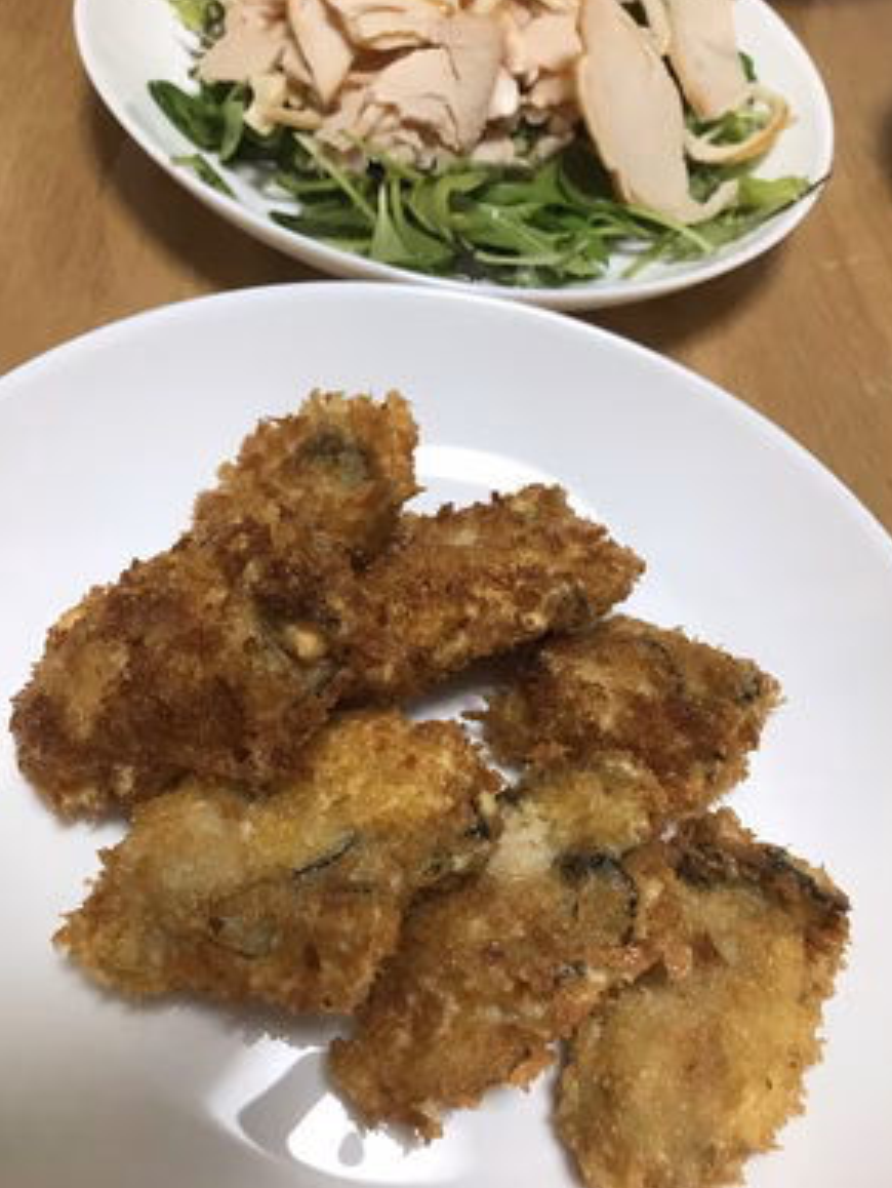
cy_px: 597
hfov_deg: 48.3
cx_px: 458
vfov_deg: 61.6
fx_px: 995
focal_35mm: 29
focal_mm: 3.99
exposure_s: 1/30
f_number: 1.8
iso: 25
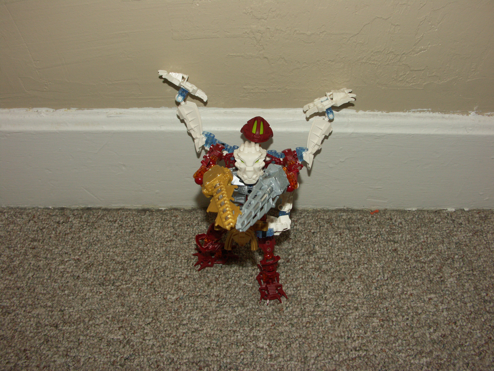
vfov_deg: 45.4
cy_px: 186
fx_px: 442
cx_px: 247
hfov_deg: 58.4
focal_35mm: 31
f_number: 4.5
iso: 200
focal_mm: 8.02
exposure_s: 1/50
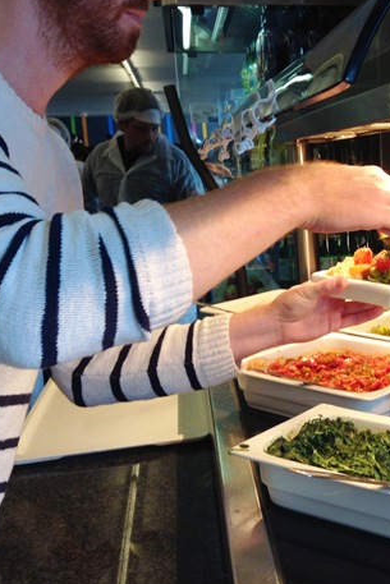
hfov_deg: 26.8
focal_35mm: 48
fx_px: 779
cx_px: 375
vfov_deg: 41.1
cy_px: 291
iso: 32
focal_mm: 3.3
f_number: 2.4
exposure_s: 1/60
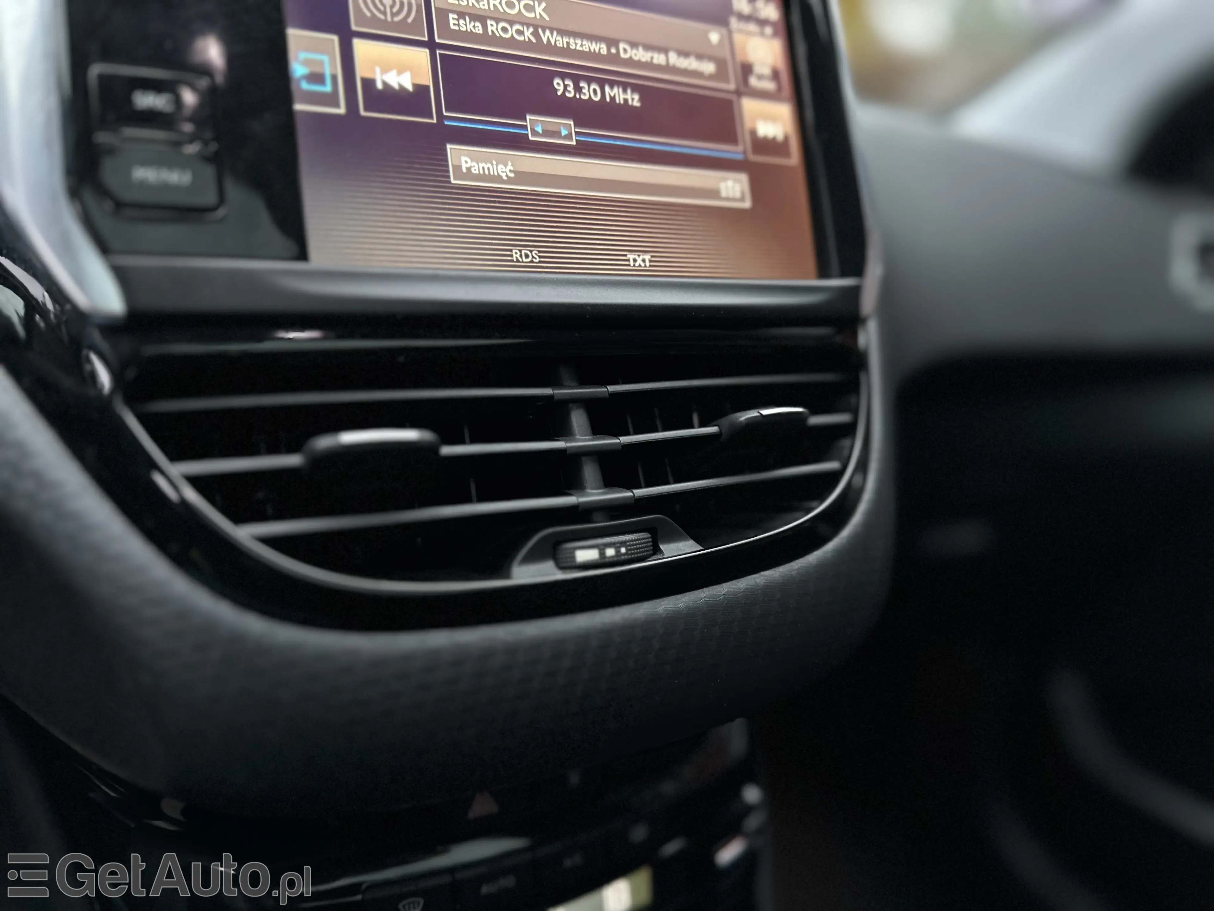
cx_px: 607
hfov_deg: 71.6
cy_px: 456
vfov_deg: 56.8
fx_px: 842
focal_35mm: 24
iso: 640
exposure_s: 1/60
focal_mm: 6.86
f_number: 1.78
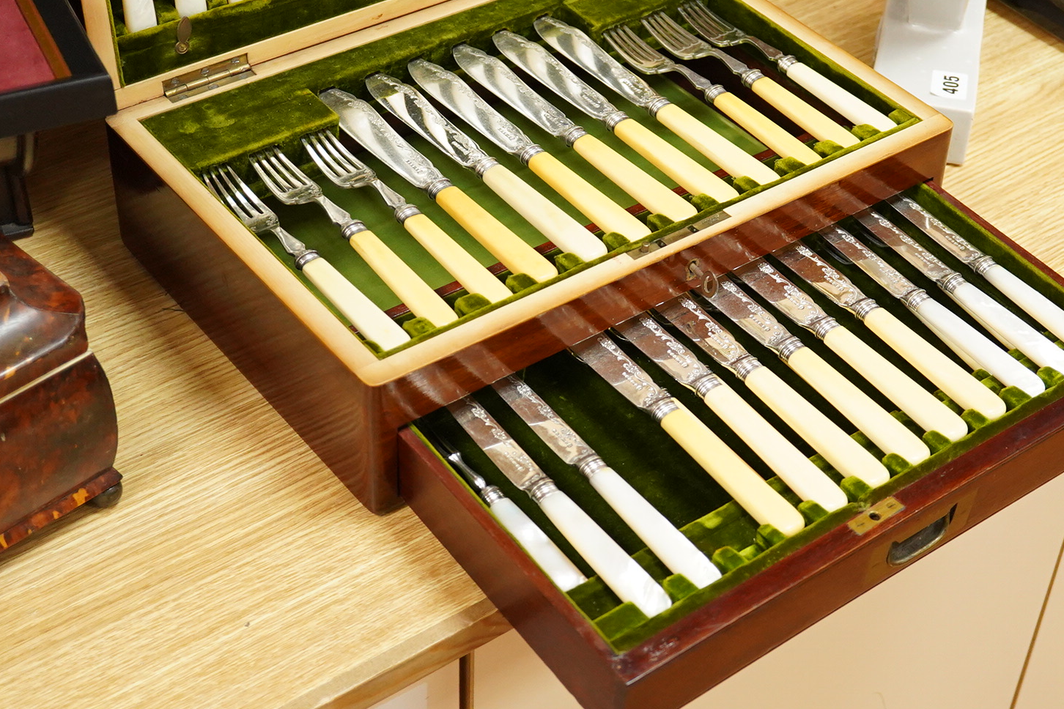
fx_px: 1803
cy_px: 278
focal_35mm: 61
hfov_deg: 32.8
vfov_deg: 22.2
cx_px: 625
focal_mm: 30
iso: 2500
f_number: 3.5
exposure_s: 1/320
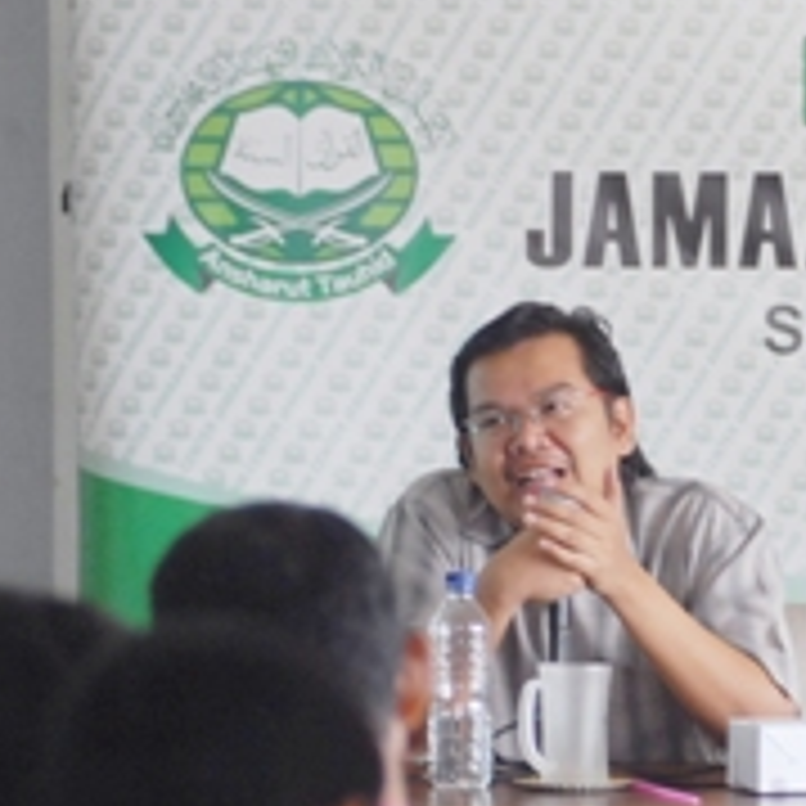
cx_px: 919
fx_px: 8430
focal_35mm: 320
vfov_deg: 5.5
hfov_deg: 5.5
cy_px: 513
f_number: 3.2
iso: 400
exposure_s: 1/60
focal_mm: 100
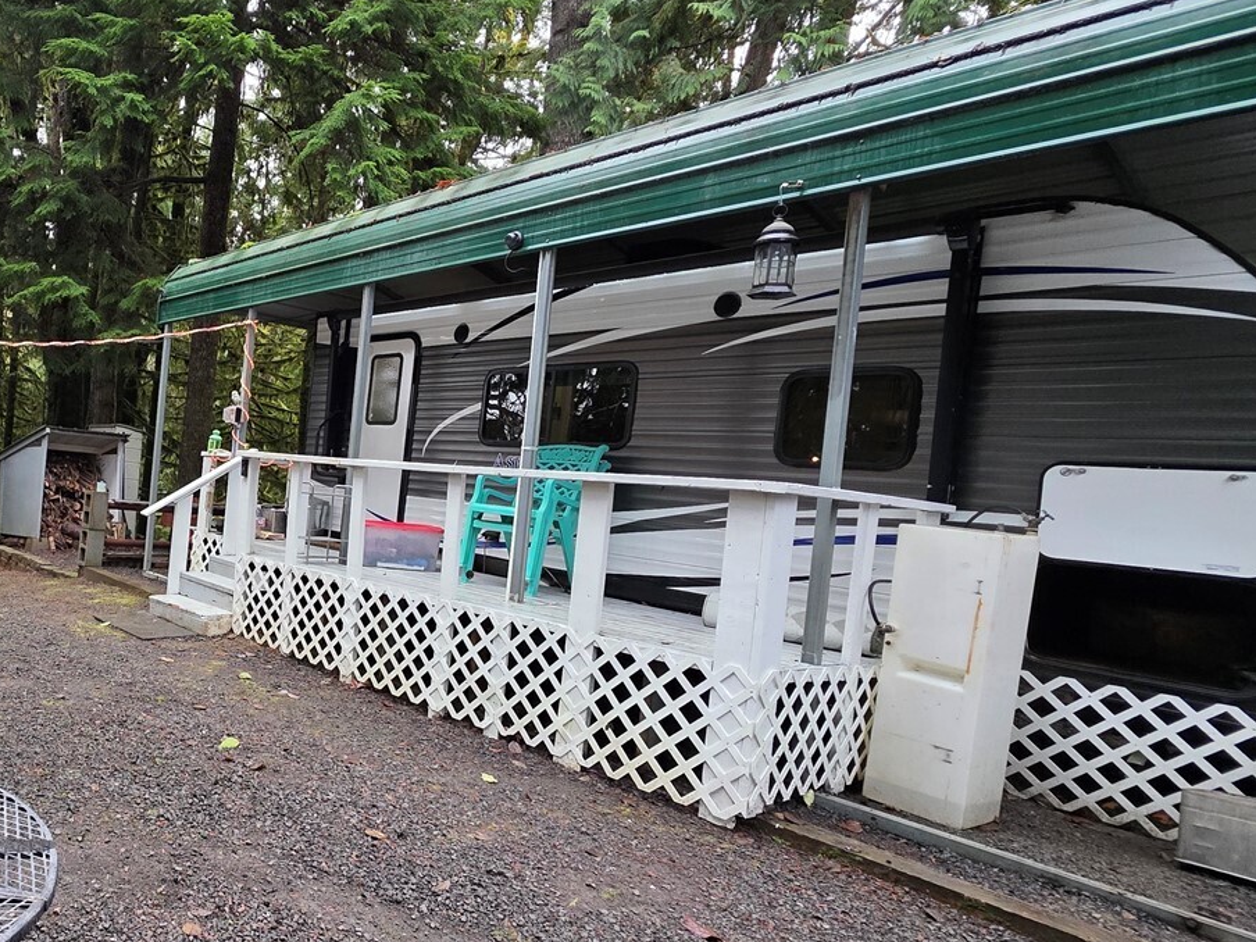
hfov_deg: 64.1
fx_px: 835
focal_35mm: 23
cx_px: 174
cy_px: 486
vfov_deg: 58.9
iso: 320
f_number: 1.9
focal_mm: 2.2
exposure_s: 1/120
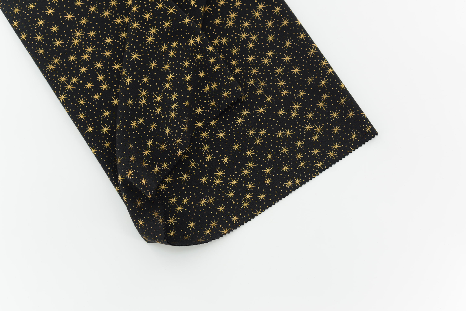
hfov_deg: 39.6
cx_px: 233
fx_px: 647
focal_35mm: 50
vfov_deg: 27.0
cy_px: 156
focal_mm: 50
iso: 100
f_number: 4
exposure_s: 1/100
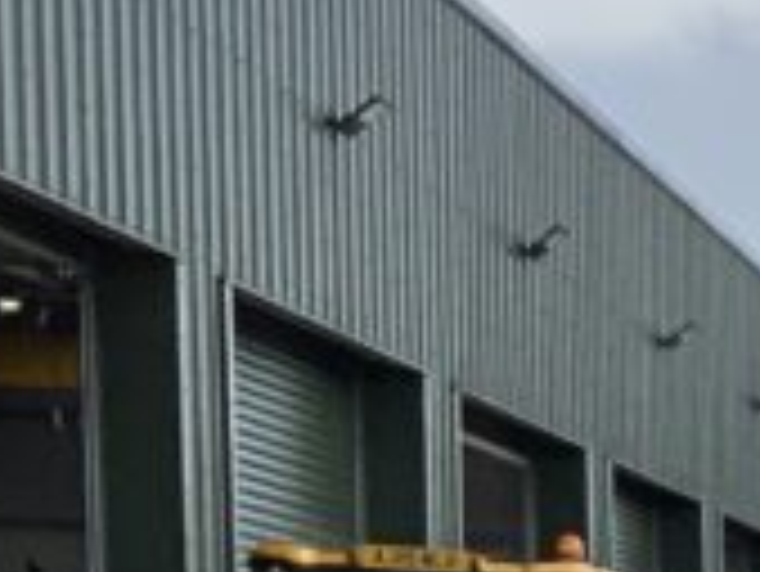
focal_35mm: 176
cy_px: 1288
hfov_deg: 9.1
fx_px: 3867
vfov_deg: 7.9
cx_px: 2235
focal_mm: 3
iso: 16
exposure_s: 1/912
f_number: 1.8
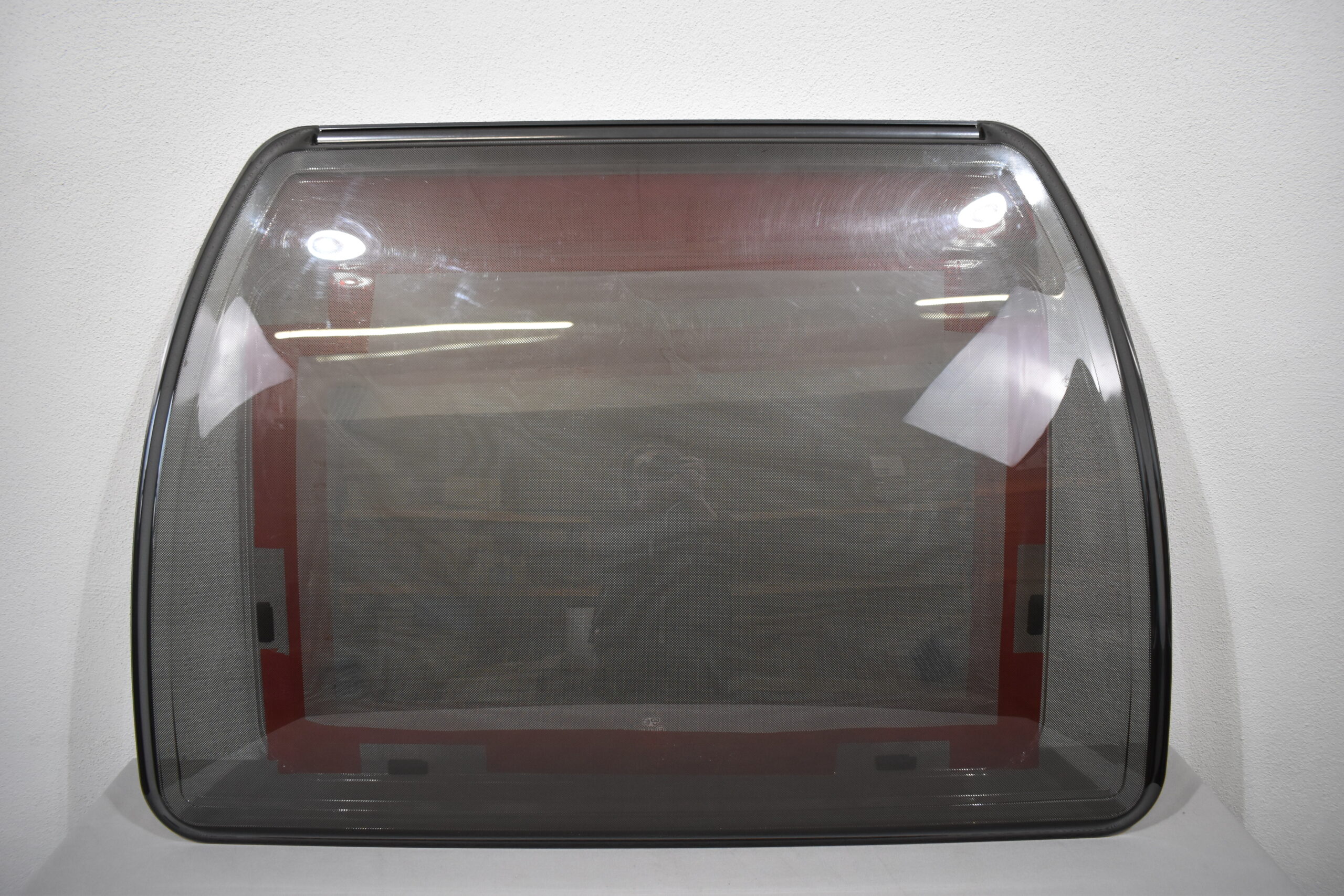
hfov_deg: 67.4
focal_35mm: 27
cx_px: 672
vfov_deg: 47.9
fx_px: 1008
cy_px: 448
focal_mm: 18
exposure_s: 1/200
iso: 800
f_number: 3.5
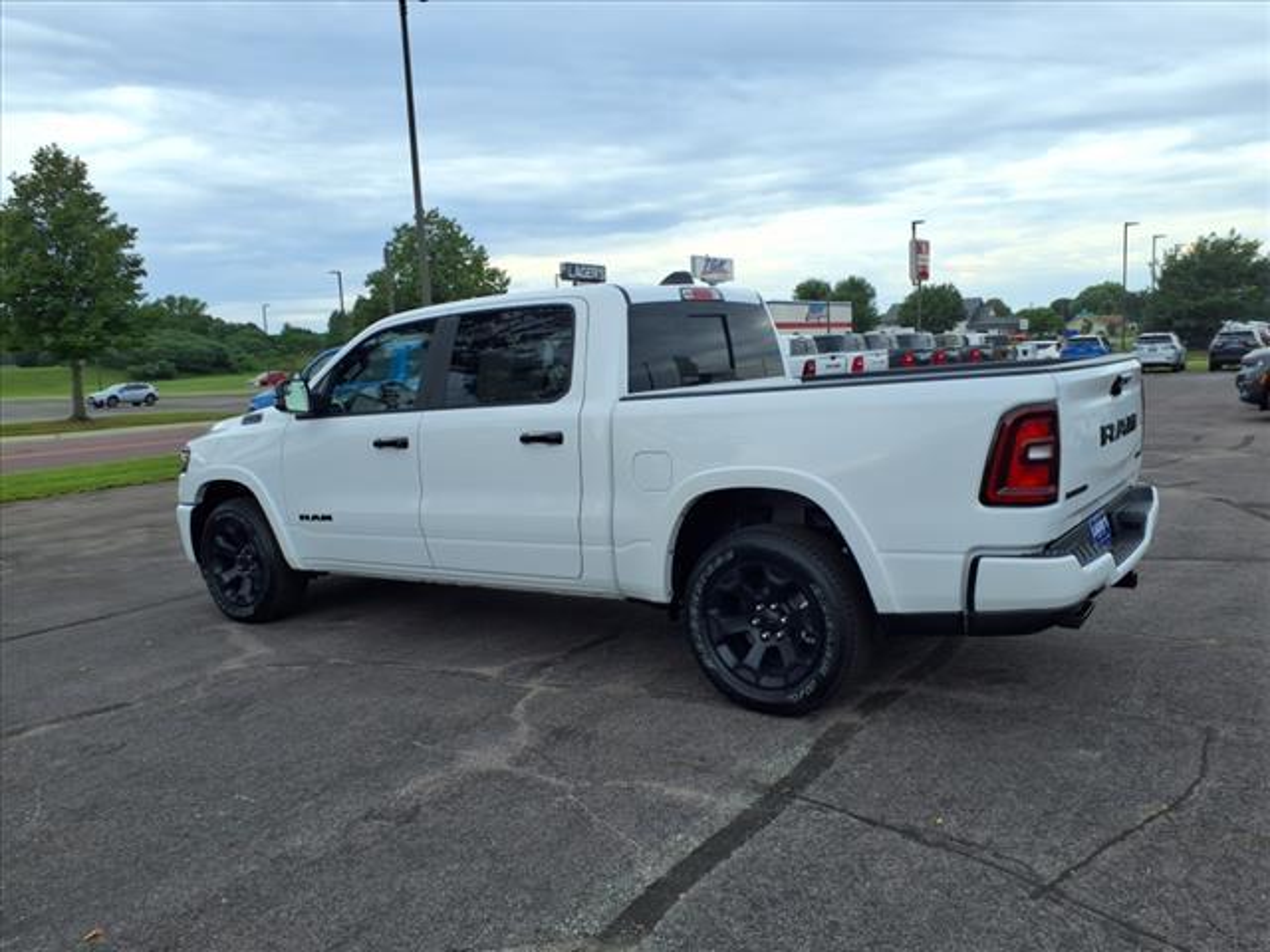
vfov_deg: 51.4
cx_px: 635
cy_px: 476
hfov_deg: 65.3
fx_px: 991
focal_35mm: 27
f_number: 1.9
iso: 40
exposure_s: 1/714
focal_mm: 3.58
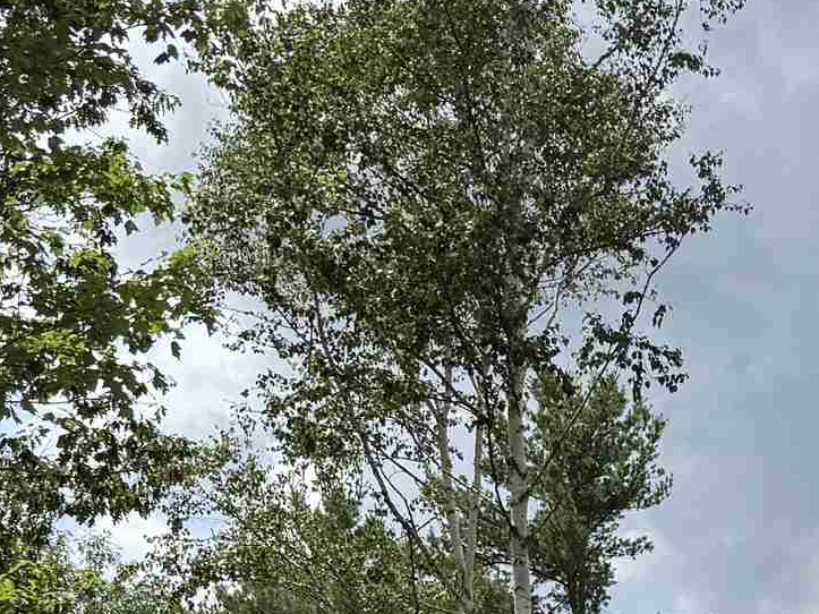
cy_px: 927
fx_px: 2413
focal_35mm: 102
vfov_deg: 13.6
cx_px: 908
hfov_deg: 18.5
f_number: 1.78
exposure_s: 1/6173
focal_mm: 6.76
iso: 80
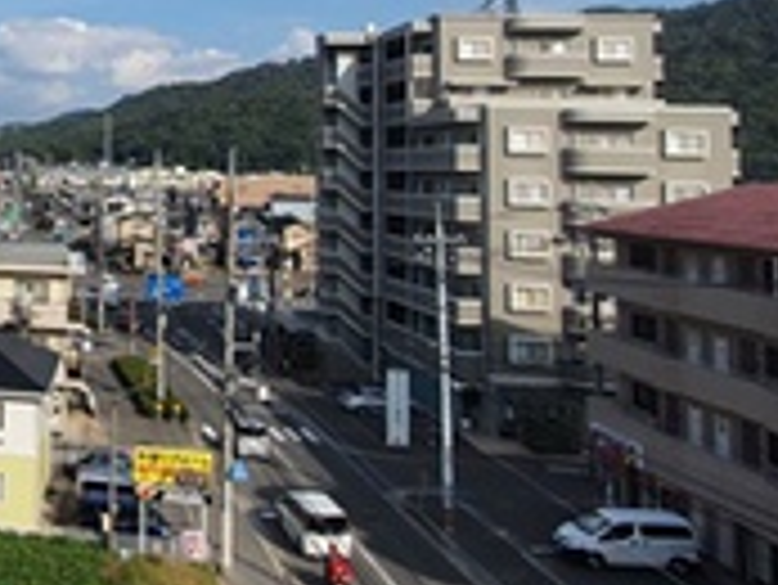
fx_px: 945
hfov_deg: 37.0
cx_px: -94
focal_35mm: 42
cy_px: 104
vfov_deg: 33.2
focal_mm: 1.8
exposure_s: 1/1268
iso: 50
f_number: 2.2
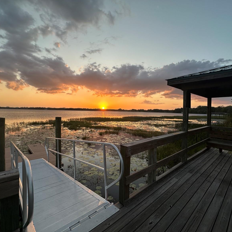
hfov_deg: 84.0
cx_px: 119
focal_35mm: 17
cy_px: 115
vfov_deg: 84.0
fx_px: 129
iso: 40
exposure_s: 1/274
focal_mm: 2.22
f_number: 2.2
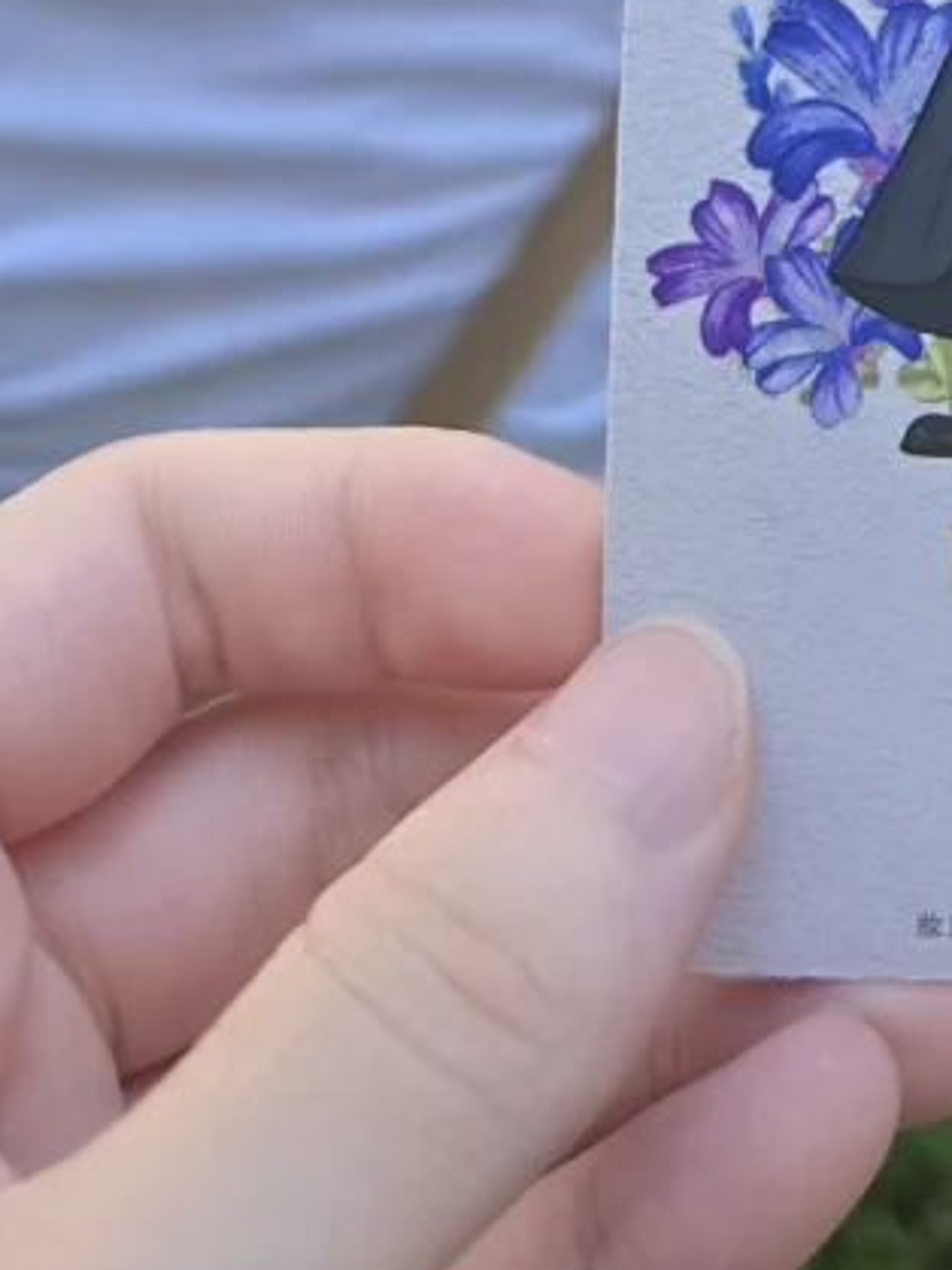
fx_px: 2898
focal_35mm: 79
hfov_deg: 17.8
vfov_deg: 20.8
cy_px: -673
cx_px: 1143
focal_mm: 5.4
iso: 200
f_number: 1.8
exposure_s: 1/100
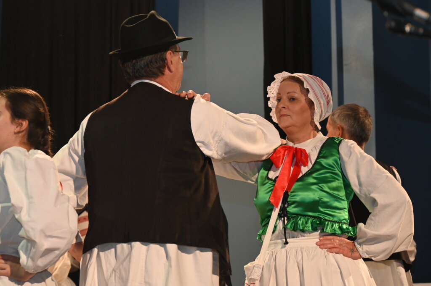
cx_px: 216
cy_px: 143
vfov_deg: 12.4
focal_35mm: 110
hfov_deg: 18.6
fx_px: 1316
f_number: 6.3
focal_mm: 110
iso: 2200
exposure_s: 1/60
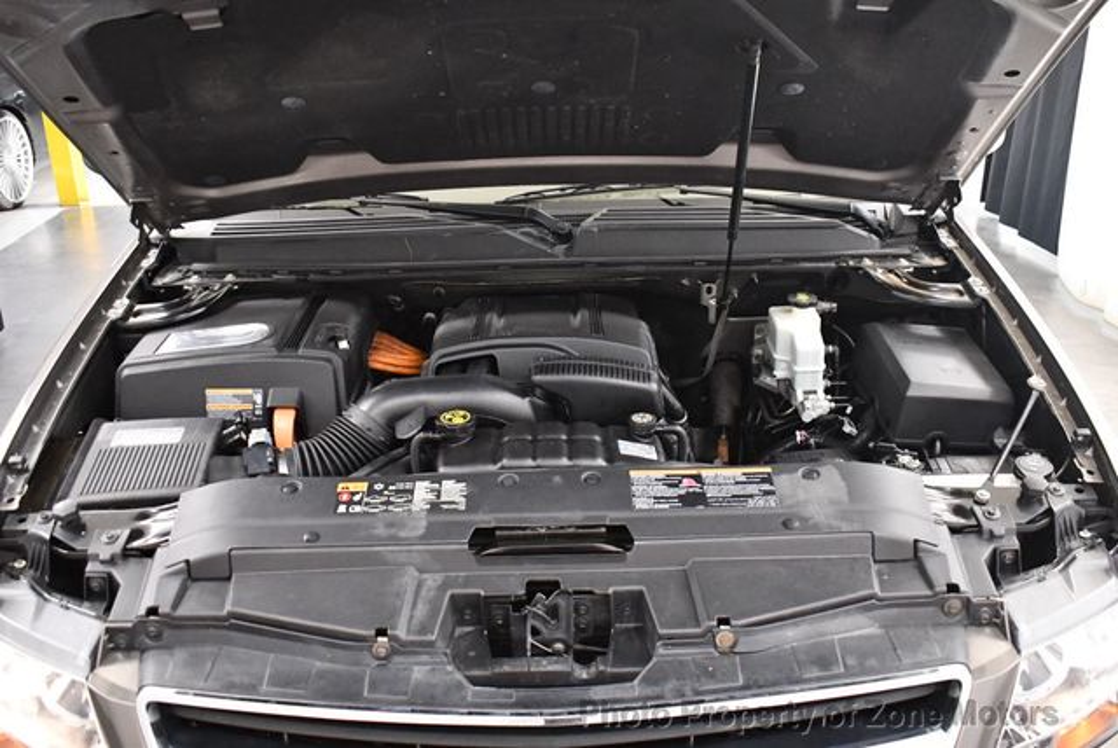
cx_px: 559
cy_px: 374
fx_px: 1119
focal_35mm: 36
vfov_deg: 36.9
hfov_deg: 53.1
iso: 3200
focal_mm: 18
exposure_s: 1/125
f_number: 3.5
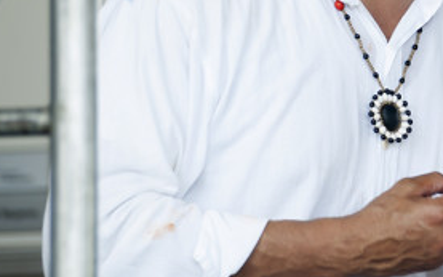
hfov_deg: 3.0
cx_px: 417
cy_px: -27
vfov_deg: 1.9
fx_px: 8329
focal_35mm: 690
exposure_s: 1/30
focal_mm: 150
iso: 100
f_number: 5.6
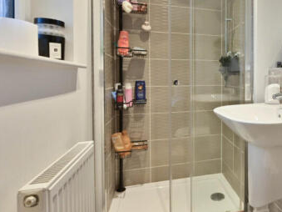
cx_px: 225
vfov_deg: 52.6
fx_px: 212
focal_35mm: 26
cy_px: 82
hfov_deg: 61.9
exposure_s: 1/25
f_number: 11
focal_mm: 14
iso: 2500
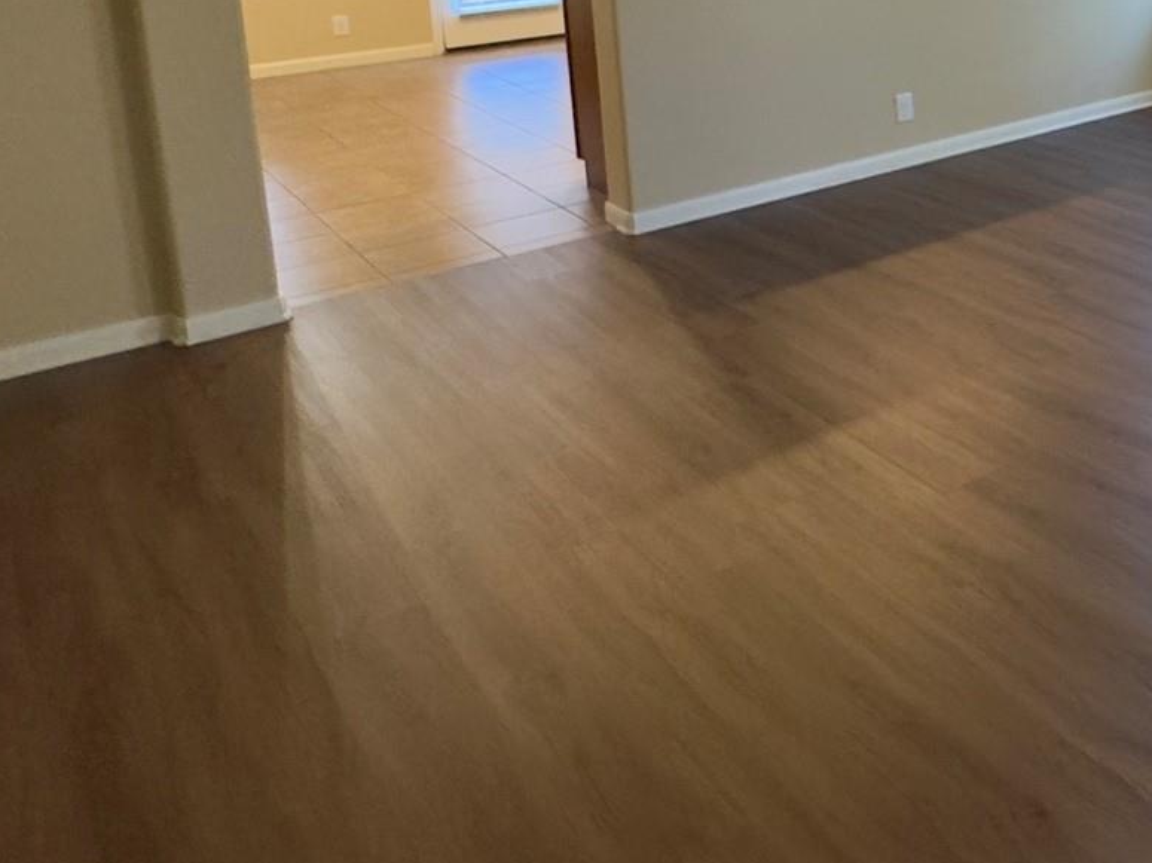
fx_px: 1231
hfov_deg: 41.5
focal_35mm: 37
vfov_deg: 35.0
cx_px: 1223
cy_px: -6
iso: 500
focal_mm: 2.22
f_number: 2.2
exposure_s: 1/60
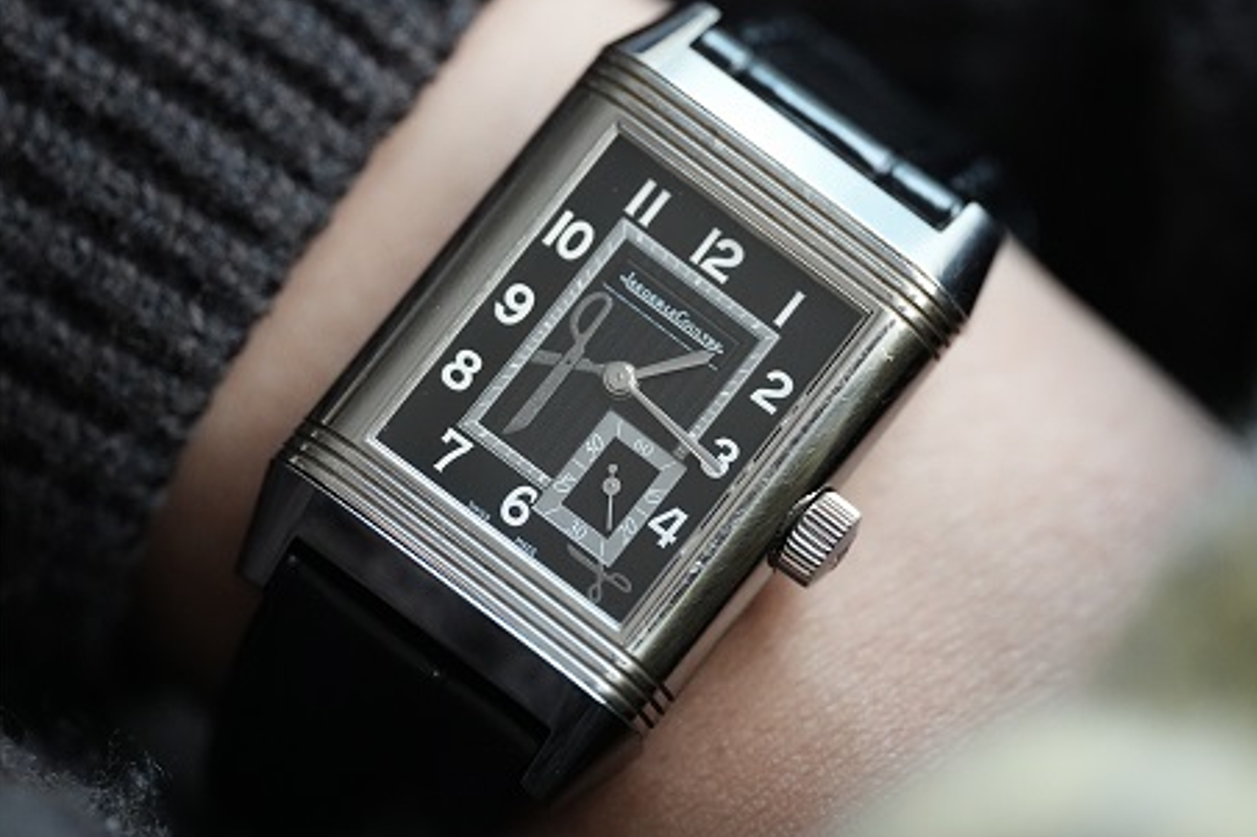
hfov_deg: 12.9
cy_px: 389
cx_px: 628
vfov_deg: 8.6
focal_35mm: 159
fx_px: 5549
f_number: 2.8
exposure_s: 1/250
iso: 6400
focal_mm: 105
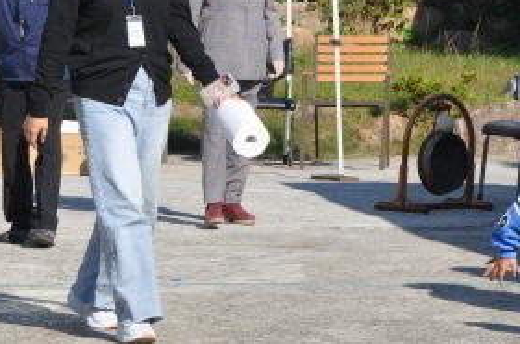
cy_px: 141
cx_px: 196
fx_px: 3819
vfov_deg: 5.2
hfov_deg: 7.8
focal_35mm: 265
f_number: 10
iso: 200
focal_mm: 62
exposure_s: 1/400
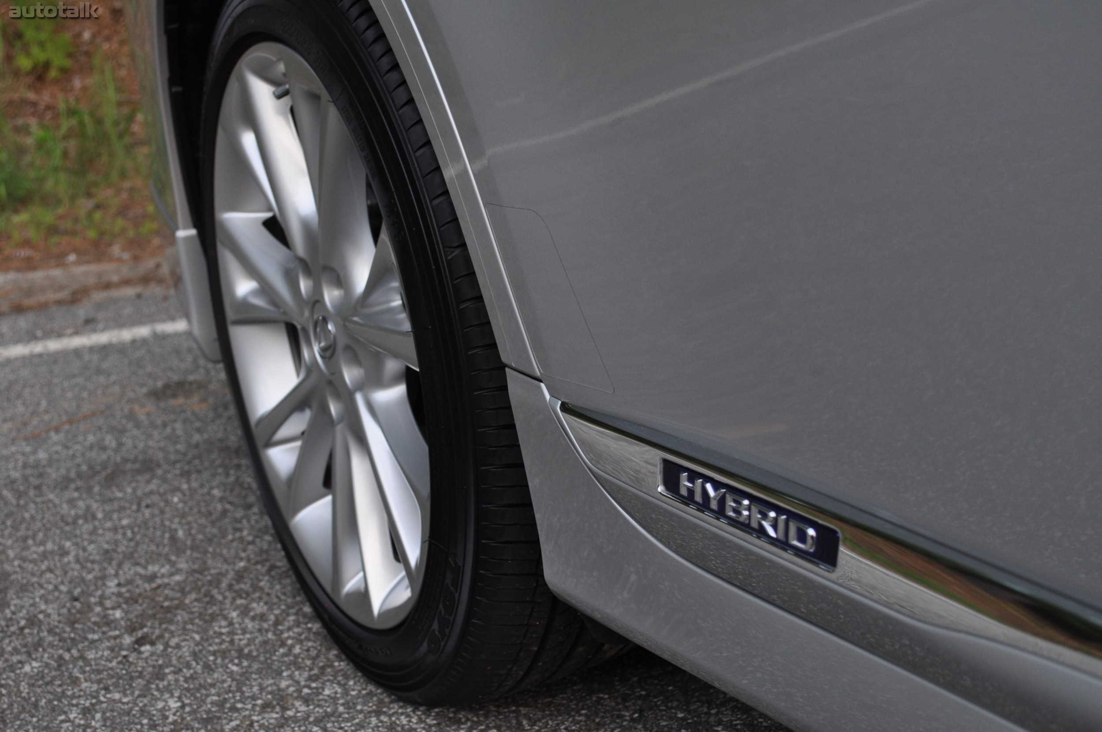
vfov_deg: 28.0
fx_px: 1468
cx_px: 551
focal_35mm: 48
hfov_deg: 41.2
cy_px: 366
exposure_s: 1/125
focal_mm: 32
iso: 400
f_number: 5.6
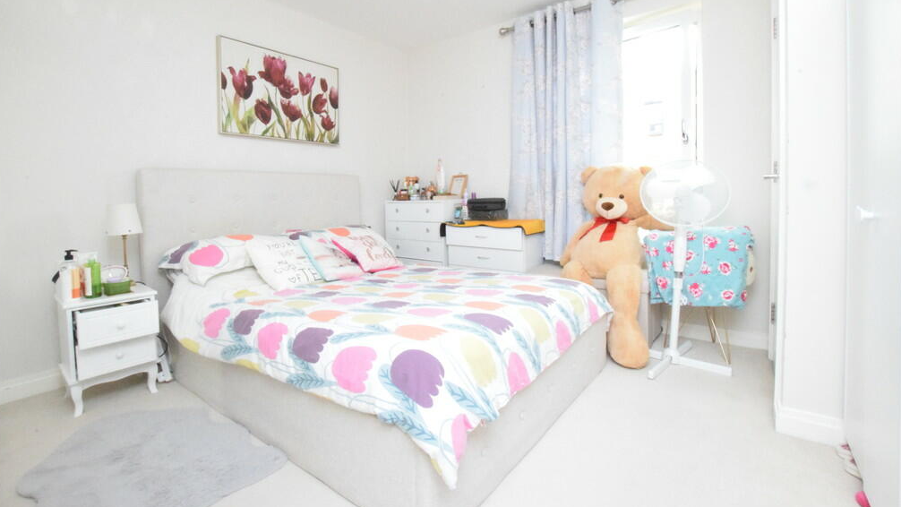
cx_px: 445
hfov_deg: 99.4
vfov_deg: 66.6
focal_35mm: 16
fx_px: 382
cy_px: 209
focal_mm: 10
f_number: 22
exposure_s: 1/30
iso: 12800
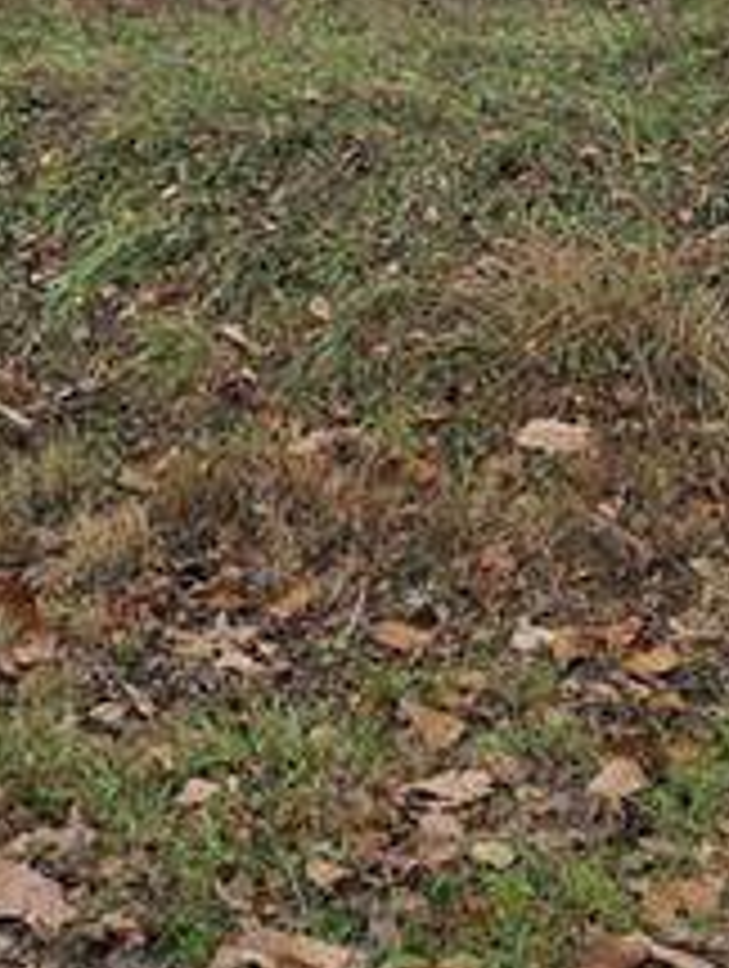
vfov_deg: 23.1
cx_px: 549
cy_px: 68
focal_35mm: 82
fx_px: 2296
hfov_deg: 17.9
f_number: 1.7
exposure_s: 1/180
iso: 20
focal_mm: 6.3
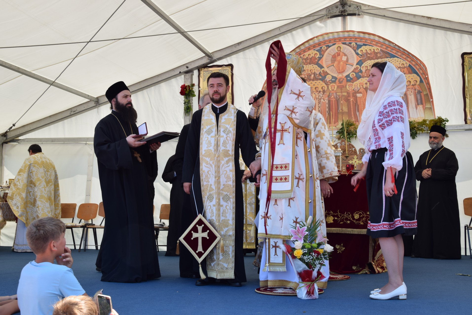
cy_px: 158
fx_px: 590
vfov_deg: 29.9
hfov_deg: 43.6
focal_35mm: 45
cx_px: 236
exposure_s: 1/80
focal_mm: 30
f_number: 8
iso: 100
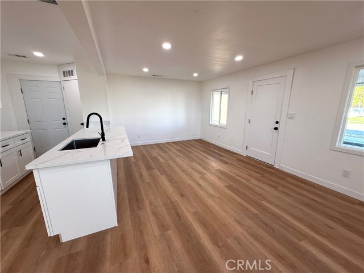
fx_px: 147
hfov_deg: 102.1
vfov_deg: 85.7
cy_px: 136
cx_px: 182
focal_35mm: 14
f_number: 2.2
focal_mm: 2.22
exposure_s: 1/120
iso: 160
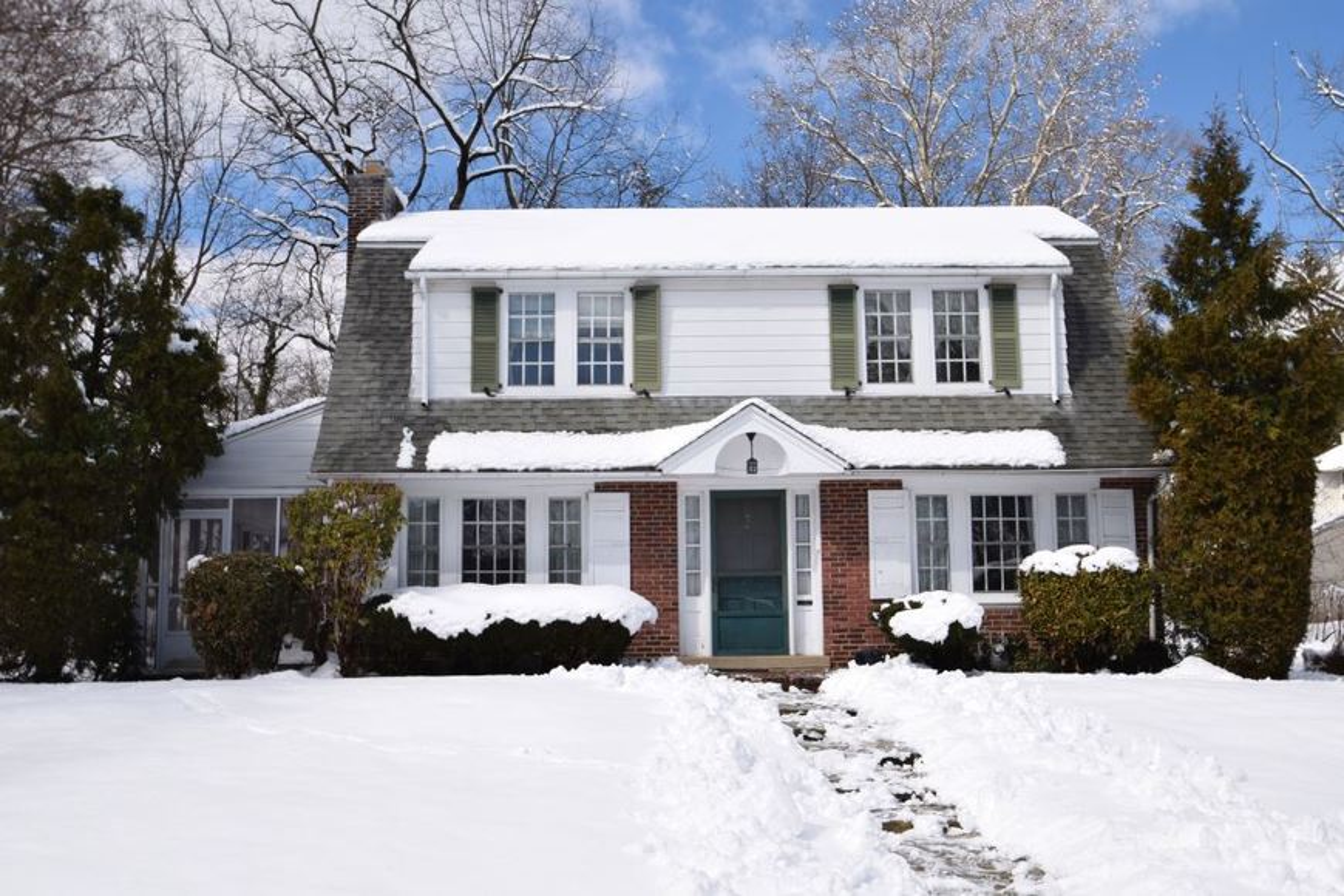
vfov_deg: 40.0
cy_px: 448
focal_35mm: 33
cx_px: 672
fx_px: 1232
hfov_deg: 57.2
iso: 100
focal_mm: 22
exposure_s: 1/200
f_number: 13
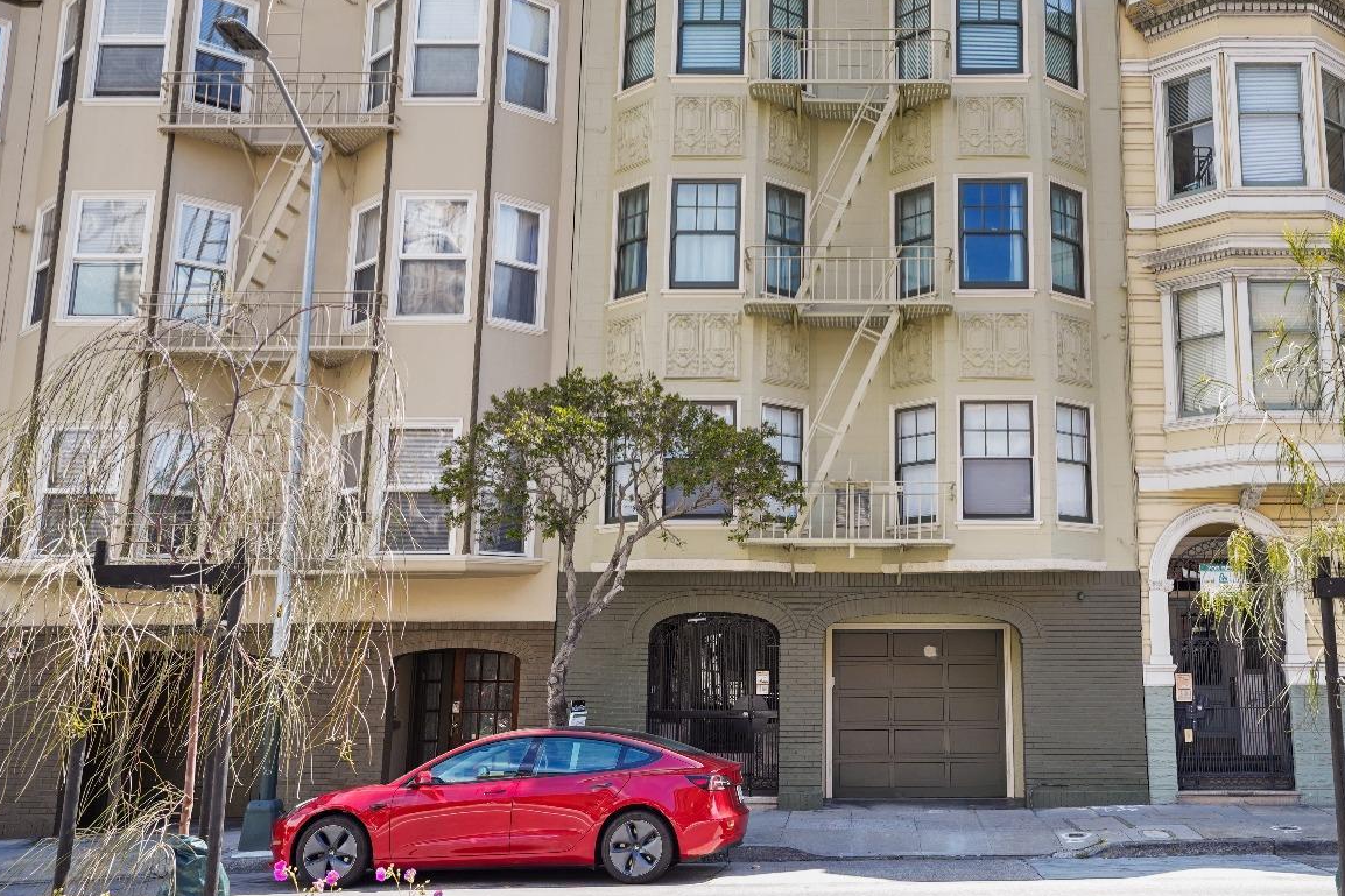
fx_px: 1457
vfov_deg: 34.0
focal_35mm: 39
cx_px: 862
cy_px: 336
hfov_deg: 49.0
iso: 500
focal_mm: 30
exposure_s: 1/200
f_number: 8
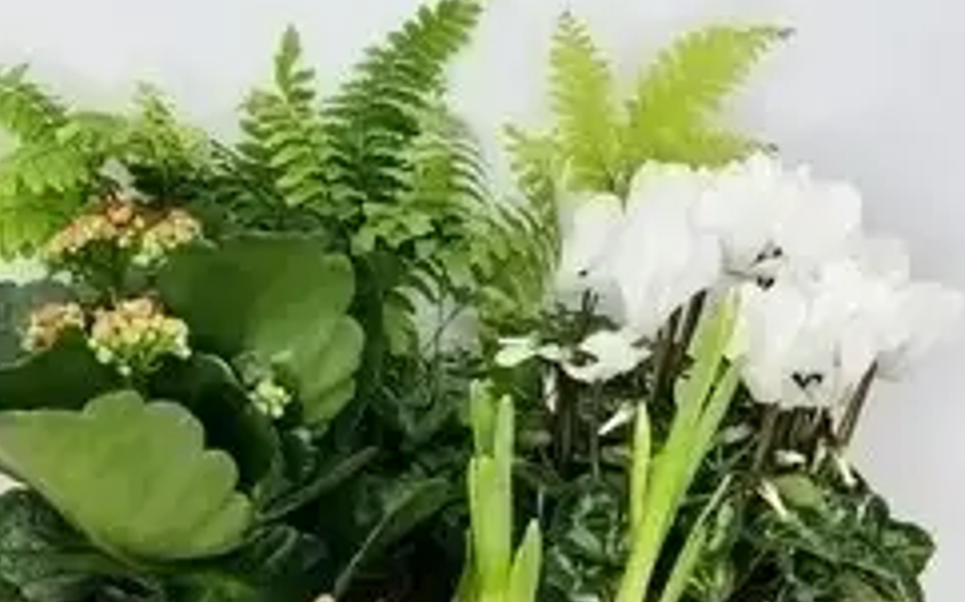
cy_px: 447
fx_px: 2392
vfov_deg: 14.3
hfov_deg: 22.8
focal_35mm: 91
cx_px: 391
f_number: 2.4
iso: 20
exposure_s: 1/50
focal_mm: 6
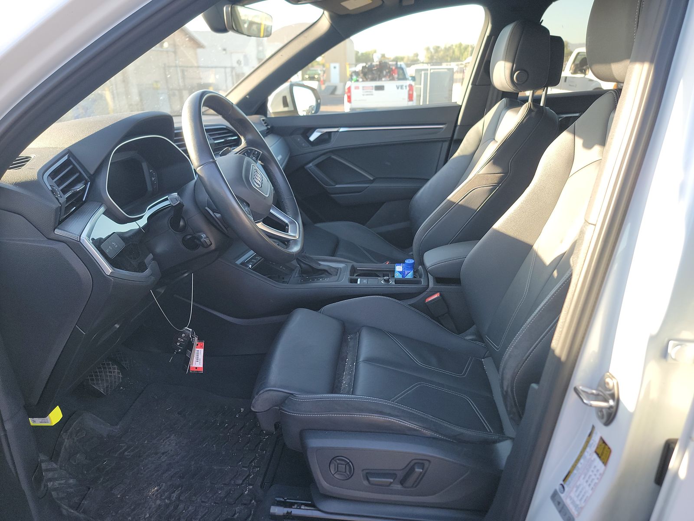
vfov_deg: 56.8
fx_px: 481
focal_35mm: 24
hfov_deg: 71.6
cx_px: 347
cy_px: 260
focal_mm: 6.7
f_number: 1.8
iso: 61
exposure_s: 1/59
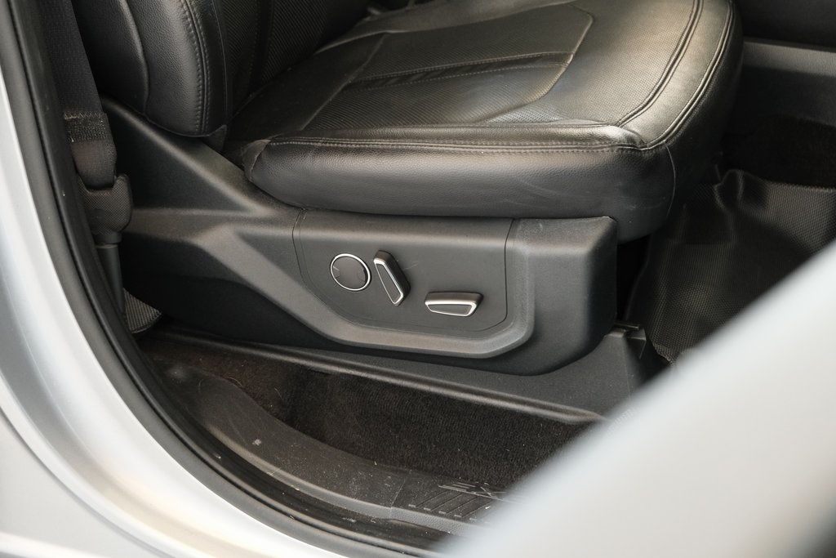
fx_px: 1417
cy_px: 279
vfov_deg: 22.3
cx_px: 418
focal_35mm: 61
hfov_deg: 32.9
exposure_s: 1/100
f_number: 5
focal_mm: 40.7
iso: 2500
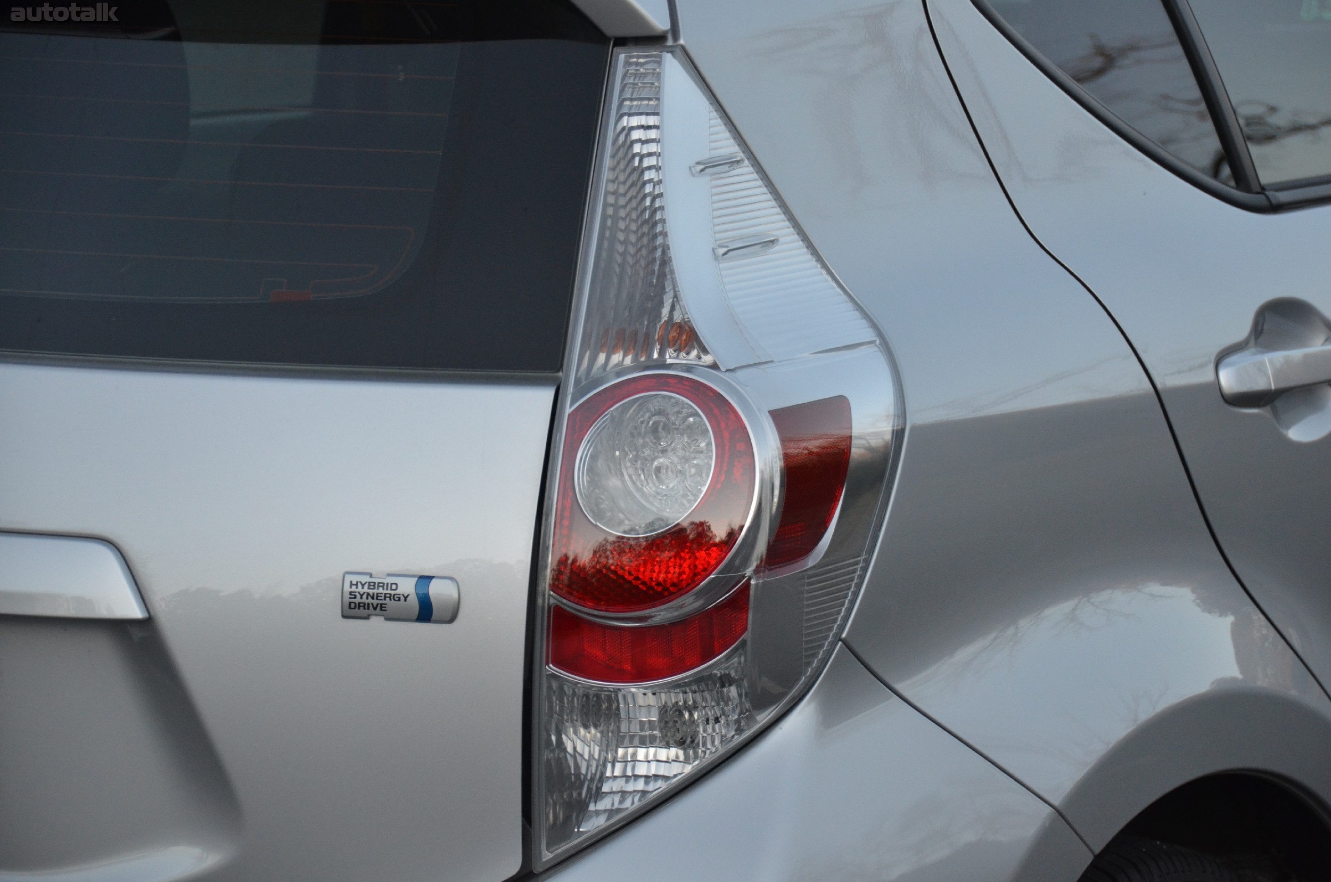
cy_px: 441
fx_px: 4538
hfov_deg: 16.7
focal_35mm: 123
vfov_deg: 11.1
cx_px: 666
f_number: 5
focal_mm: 82
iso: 1100
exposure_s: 1/500
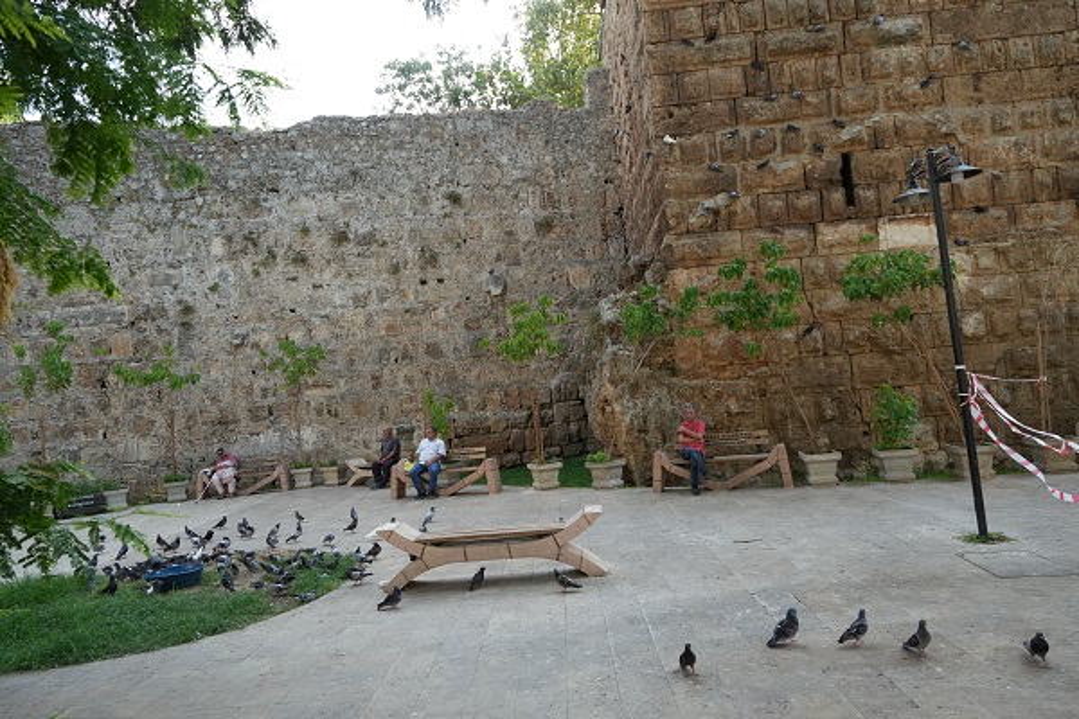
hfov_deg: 73.7
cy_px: 360
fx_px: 719
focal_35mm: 24
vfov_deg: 53.1
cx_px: 540
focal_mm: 24
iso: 2000
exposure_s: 1/1250
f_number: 5.6
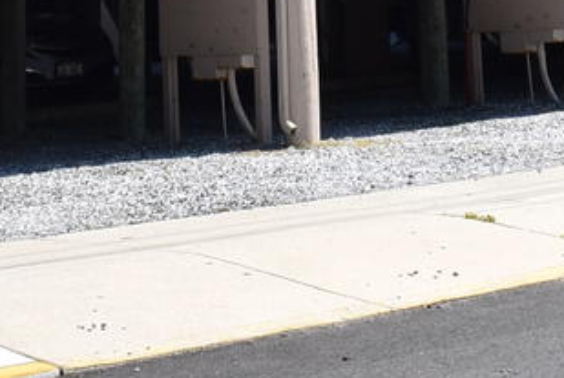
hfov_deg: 14.4
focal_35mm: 141
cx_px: 449
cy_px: -603
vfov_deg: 8.7
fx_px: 2212
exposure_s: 1/400
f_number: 10
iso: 200
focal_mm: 18
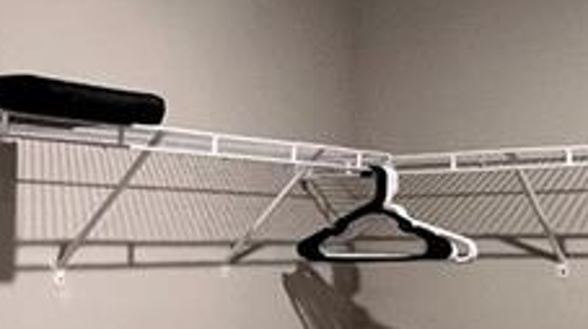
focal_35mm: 75
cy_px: 174
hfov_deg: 28.1
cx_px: 194
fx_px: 1168
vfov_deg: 16.0
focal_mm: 1.57
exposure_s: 1/60
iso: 320
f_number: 1.8
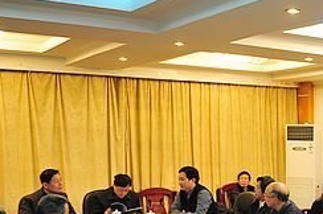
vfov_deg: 22.2
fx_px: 529
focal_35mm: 59
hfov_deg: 31.5
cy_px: 203
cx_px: 320
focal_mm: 24
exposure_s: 1/30
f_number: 3.2
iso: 1000
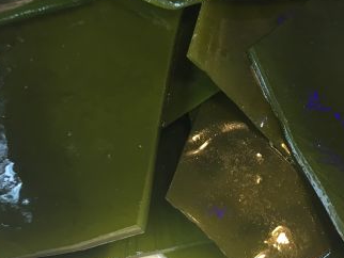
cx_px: 207
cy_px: 59
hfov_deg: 30.6
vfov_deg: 23.0
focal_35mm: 63
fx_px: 627
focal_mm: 4.15
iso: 80
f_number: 2.2
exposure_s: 1/33
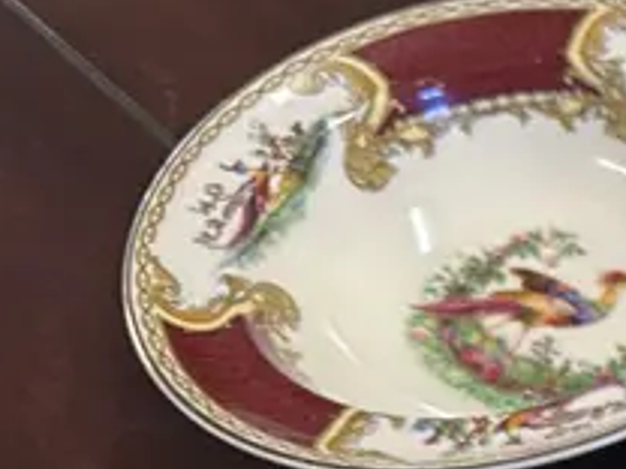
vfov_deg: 11.7
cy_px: 809
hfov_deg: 13.4
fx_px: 2134
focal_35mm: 118
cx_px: 1387
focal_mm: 6.86
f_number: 1.78
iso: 160
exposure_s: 1/100
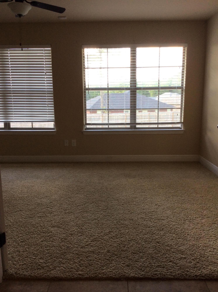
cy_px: 146
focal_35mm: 32
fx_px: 270
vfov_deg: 56.9
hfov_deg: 44.0
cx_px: 109
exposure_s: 1/40
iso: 40
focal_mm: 3.3
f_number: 2.4
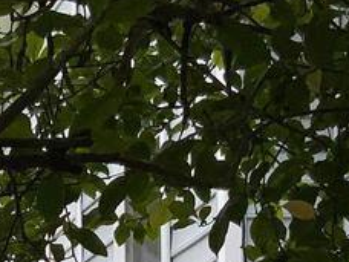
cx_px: -127
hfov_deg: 10.5
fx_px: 1845
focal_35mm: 183
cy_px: 696
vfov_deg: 7.4
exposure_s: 1/1626
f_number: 1.8
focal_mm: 3
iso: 16
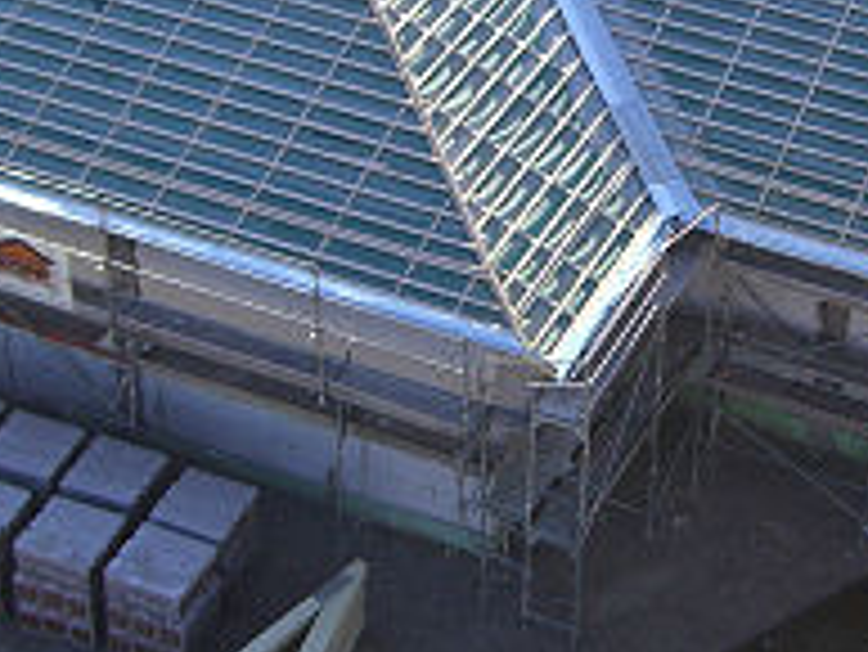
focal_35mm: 118
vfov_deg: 12.5
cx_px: 774
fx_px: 2961
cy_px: 130
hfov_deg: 16.5
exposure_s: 1/500
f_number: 2.7
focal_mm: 6.2
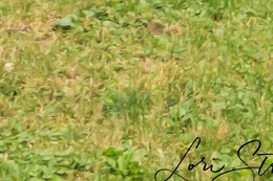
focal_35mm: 131
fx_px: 993
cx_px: 135
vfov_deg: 8.7
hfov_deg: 15.7
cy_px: -358
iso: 400
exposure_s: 1/1600
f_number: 8
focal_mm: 14
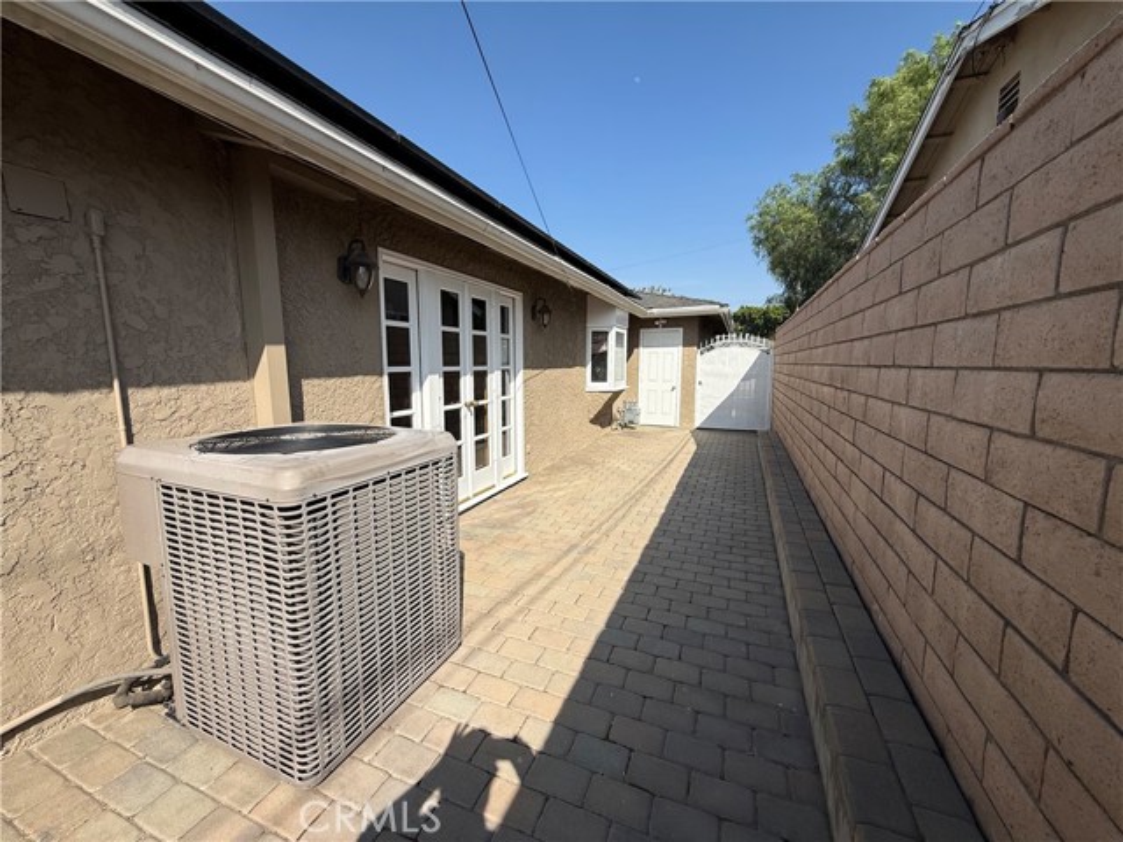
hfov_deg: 102.1
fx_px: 454
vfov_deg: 85.7
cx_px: 562
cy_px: 421
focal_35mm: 14
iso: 50
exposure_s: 1/2976
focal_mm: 2.22
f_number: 2.2
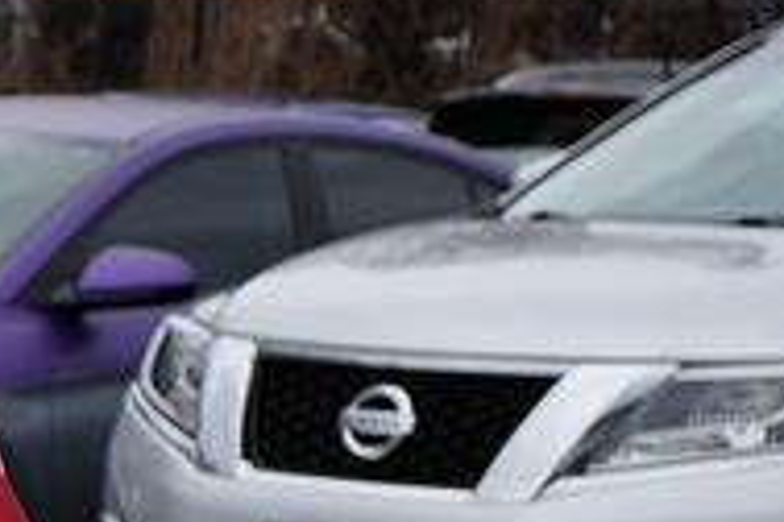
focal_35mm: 244
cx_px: -1278
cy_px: 878
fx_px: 5313
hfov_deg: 7.7
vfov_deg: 5.6
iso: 100
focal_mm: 36
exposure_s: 1/400
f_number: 5
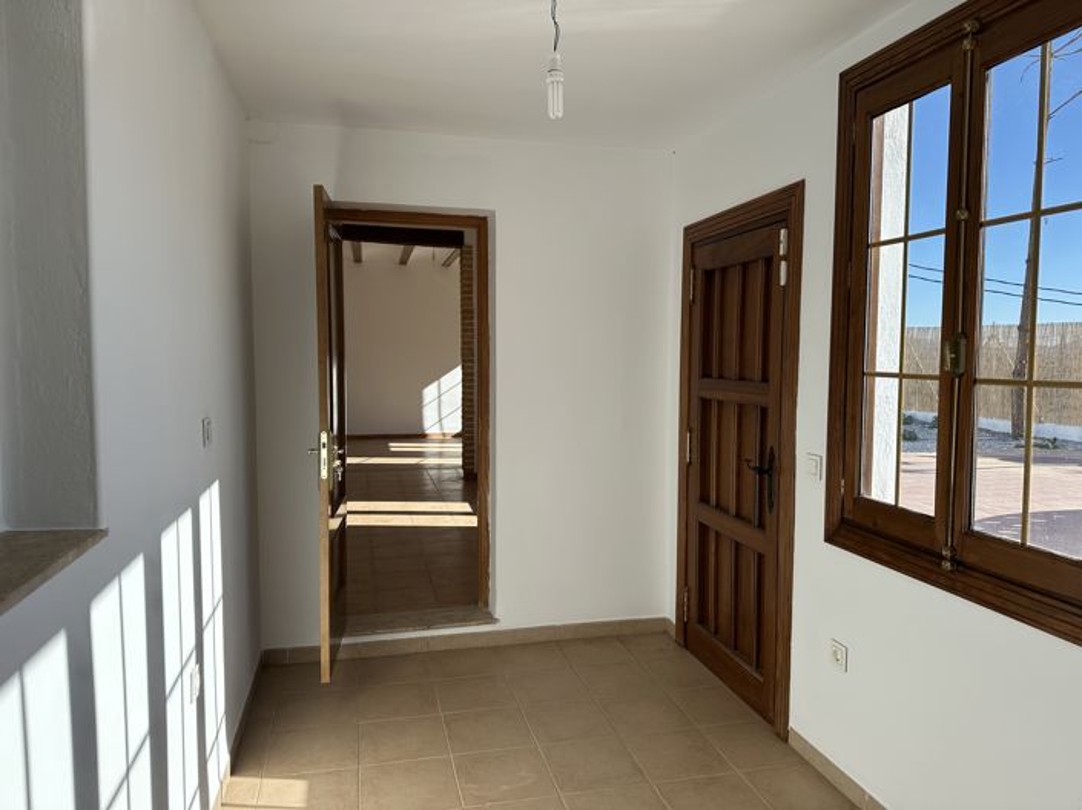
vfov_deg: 56.8
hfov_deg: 71.6
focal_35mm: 24
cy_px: 405
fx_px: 750
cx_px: 541
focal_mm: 6.86
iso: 80
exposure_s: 1/1916
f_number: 1.78
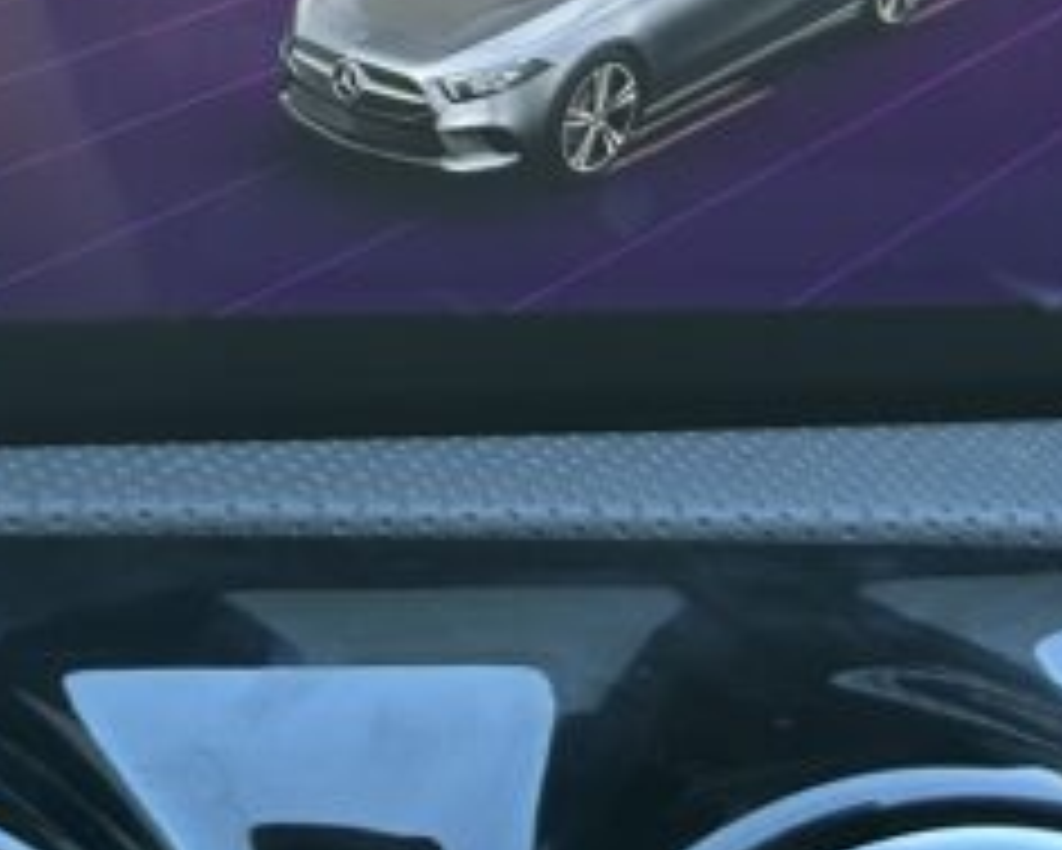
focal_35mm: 86
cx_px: -63
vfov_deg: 17.4
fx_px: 2704
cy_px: -18
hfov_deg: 21.3
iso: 80
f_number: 1.5
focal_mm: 5.7
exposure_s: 1/114
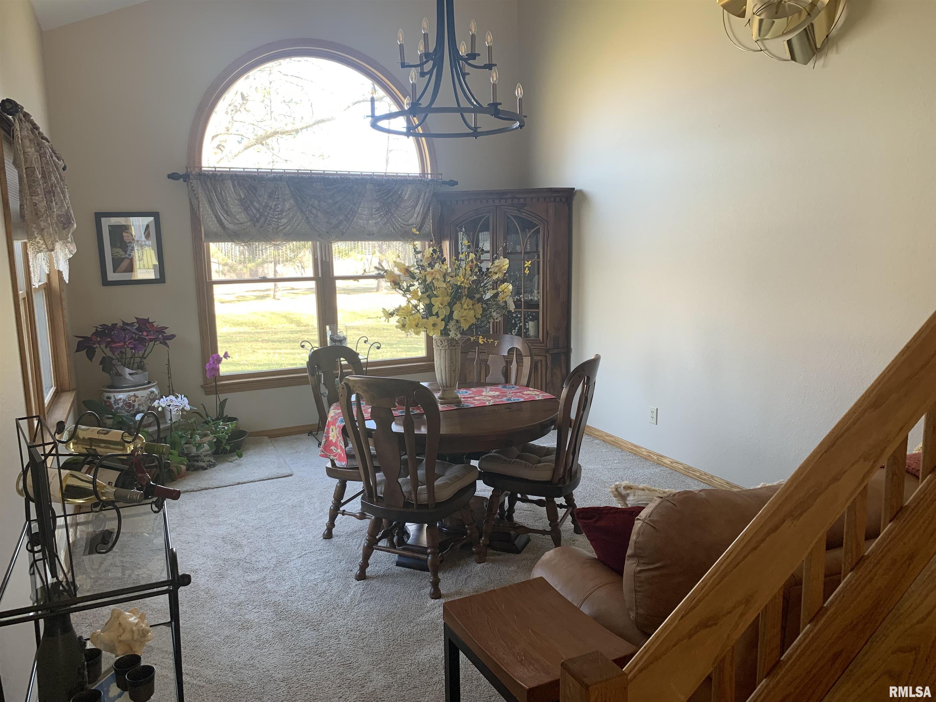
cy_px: 351
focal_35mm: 26
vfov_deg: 53.1
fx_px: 703
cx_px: 468
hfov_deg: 67.3
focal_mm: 4.25
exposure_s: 1/67
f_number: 1.8
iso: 100
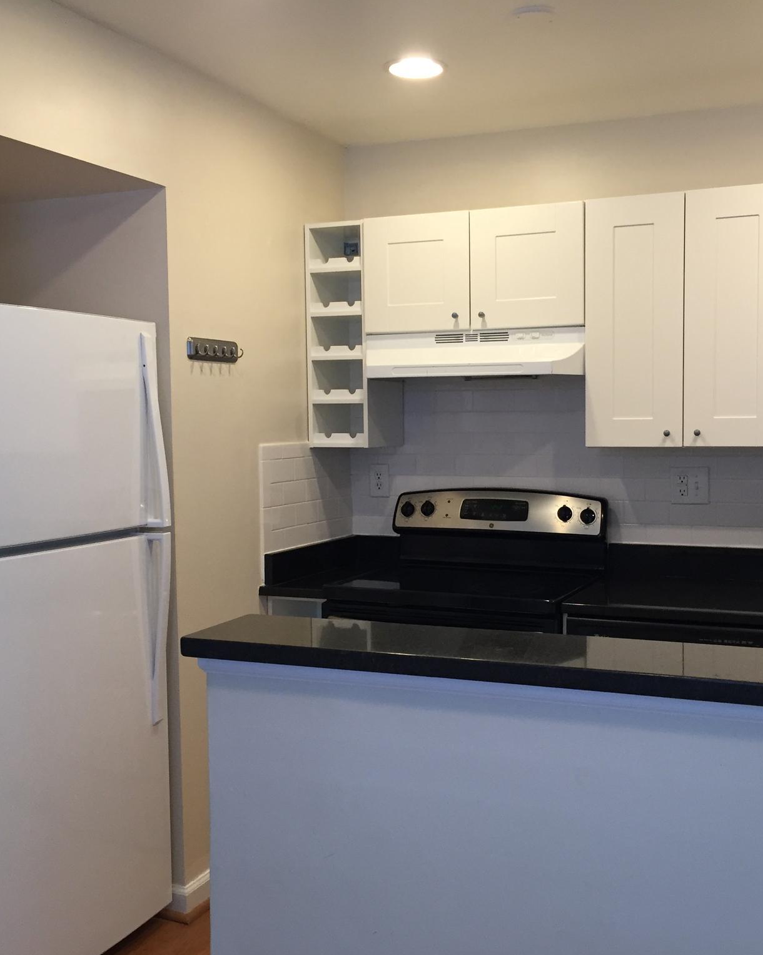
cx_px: 440
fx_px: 1073
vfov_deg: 47.9
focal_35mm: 38
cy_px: 479
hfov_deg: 39.0
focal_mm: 4.15
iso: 50
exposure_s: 1/30
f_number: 2.2
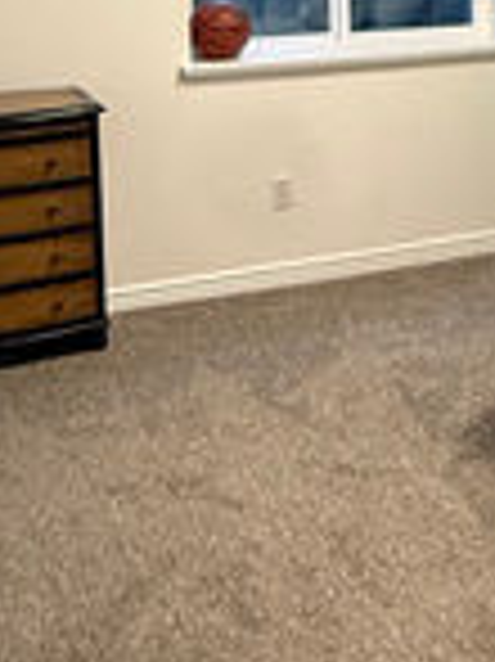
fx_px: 1394
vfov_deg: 25.4
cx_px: 675
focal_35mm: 73
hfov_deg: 18.5
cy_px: -5
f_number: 2.2
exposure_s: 1/60
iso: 400
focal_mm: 2.22
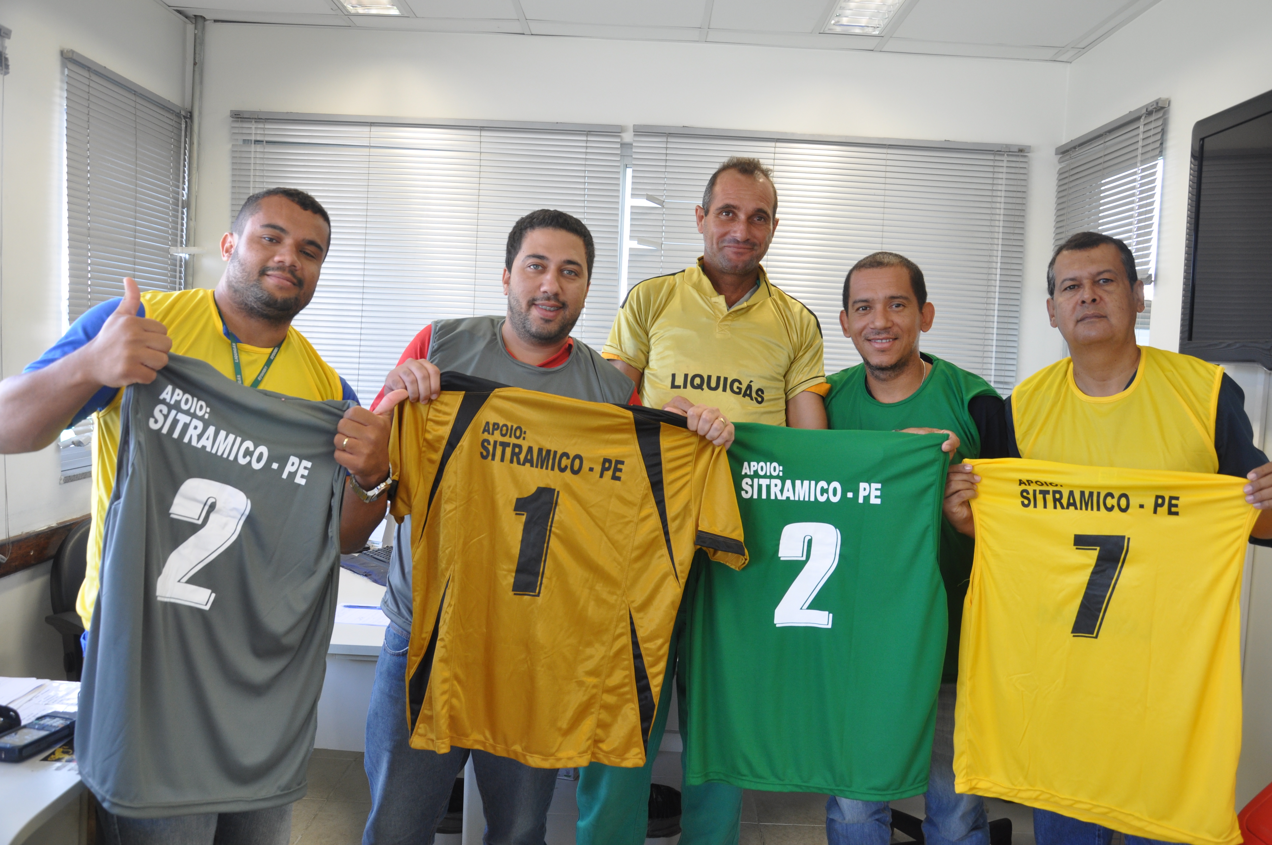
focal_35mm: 32
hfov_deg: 59.6
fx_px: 1112
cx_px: 636
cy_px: 422
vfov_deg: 41.6
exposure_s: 1/40
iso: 400
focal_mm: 21
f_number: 6.3
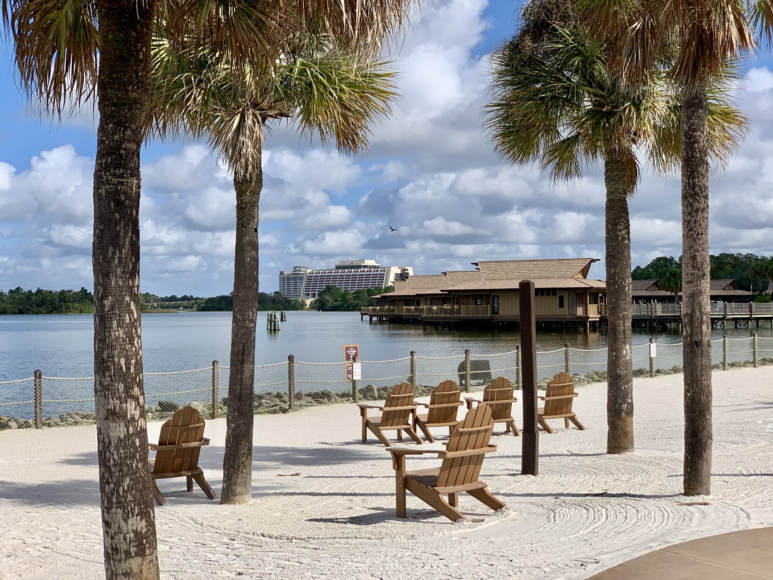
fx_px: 1161
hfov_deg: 36.8
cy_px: 290
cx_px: 386
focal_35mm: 52
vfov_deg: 28.0
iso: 16
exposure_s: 1/2083
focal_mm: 6
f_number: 2.4
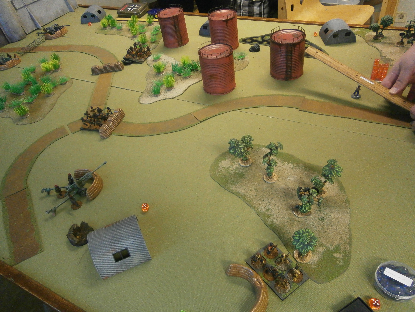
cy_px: 156
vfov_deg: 53.1
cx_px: 208
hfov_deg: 67.3
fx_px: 312
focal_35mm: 26
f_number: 2.8
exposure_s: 1/40
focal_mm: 4.7
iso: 400
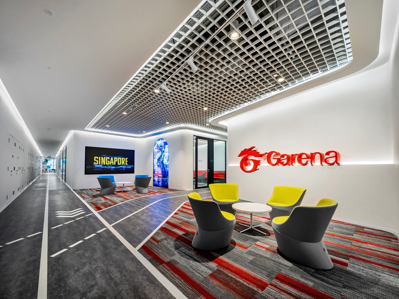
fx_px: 150
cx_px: 200
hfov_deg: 106.2
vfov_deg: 89.9
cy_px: 150
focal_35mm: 13
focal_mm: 17
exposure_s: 1/5
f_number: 16
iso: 200
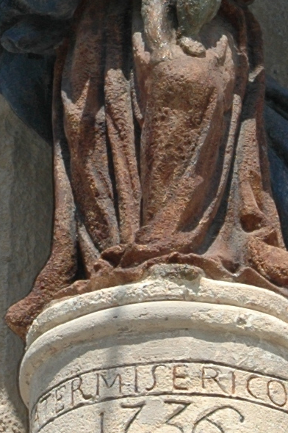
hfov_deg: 2.9
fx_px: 5701
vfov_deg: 4.3
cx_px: 189
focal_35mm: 474
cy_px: -74
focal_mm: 62
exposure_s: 1/500
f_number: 8
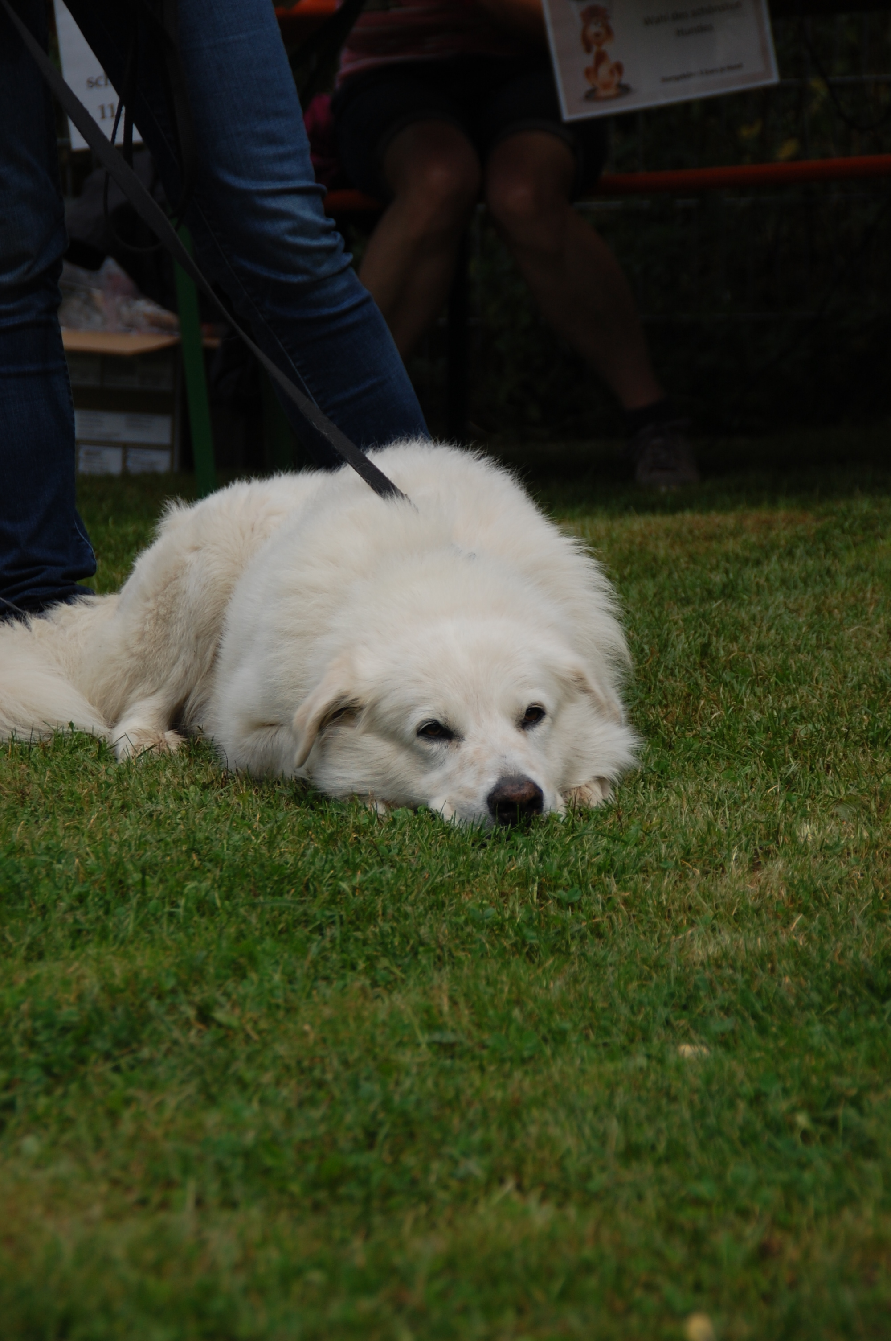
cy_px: 670
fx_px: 5132
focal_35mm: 138
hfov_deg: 9.9
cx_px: 446
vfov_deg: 14.9
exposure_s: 1/640
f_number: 6.3
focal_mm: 92
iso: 200
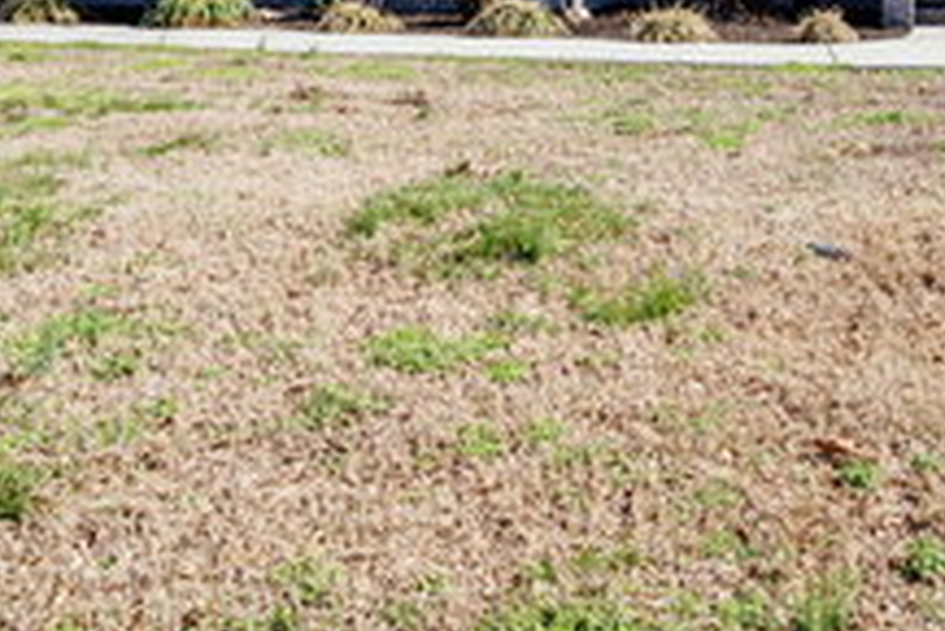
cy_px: -24
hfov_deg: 53.2
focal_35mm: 33
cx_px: 762
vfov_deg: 35.5
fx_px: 867
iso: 125
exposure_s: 1/50
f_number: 16
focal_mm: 14
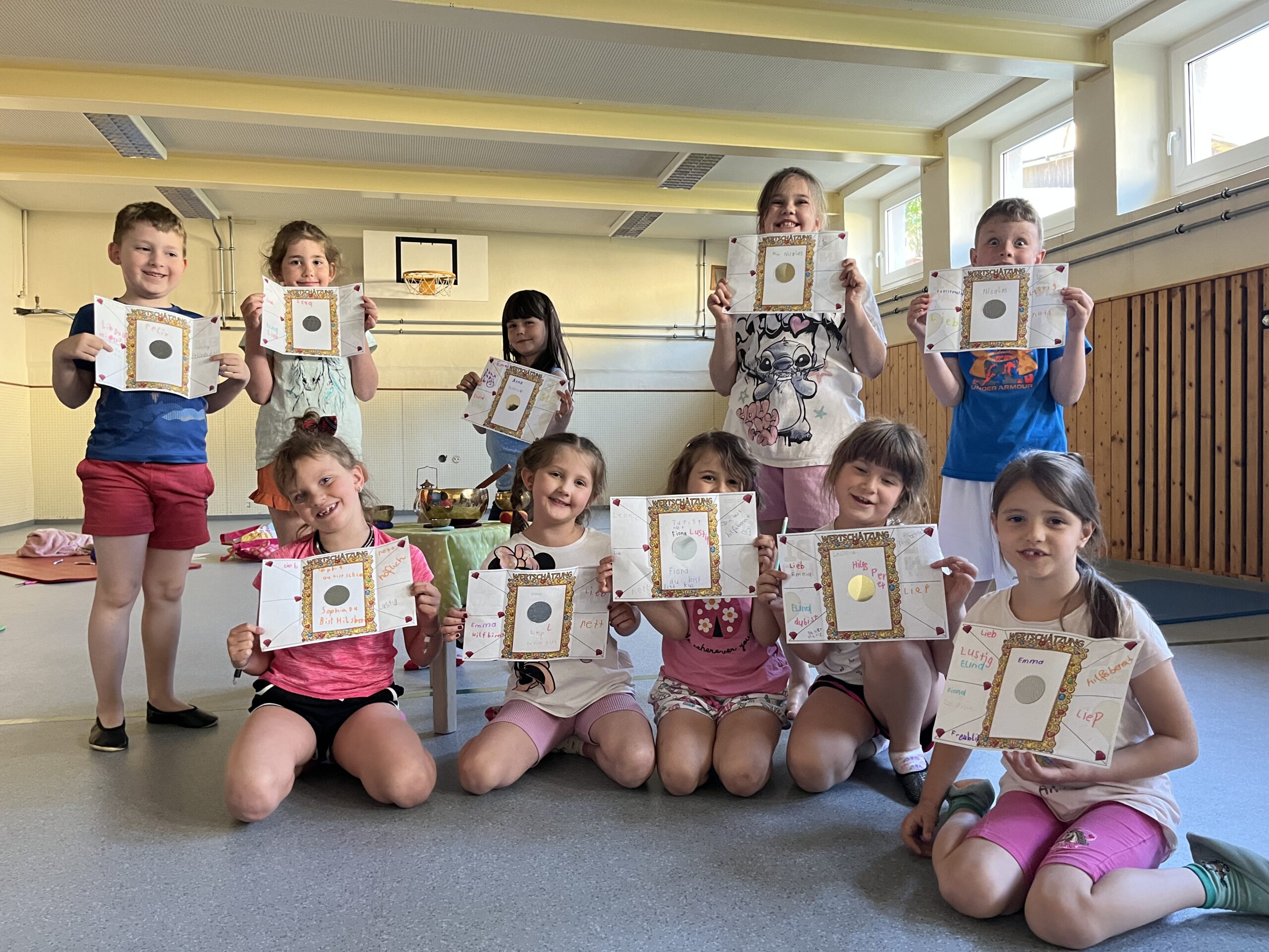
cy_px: 476
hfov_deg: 67.3
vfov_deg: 53.1
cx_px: 634
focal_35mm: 26
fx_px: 953
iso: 320
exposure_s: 1/60
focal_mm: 5.1
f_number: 1.6
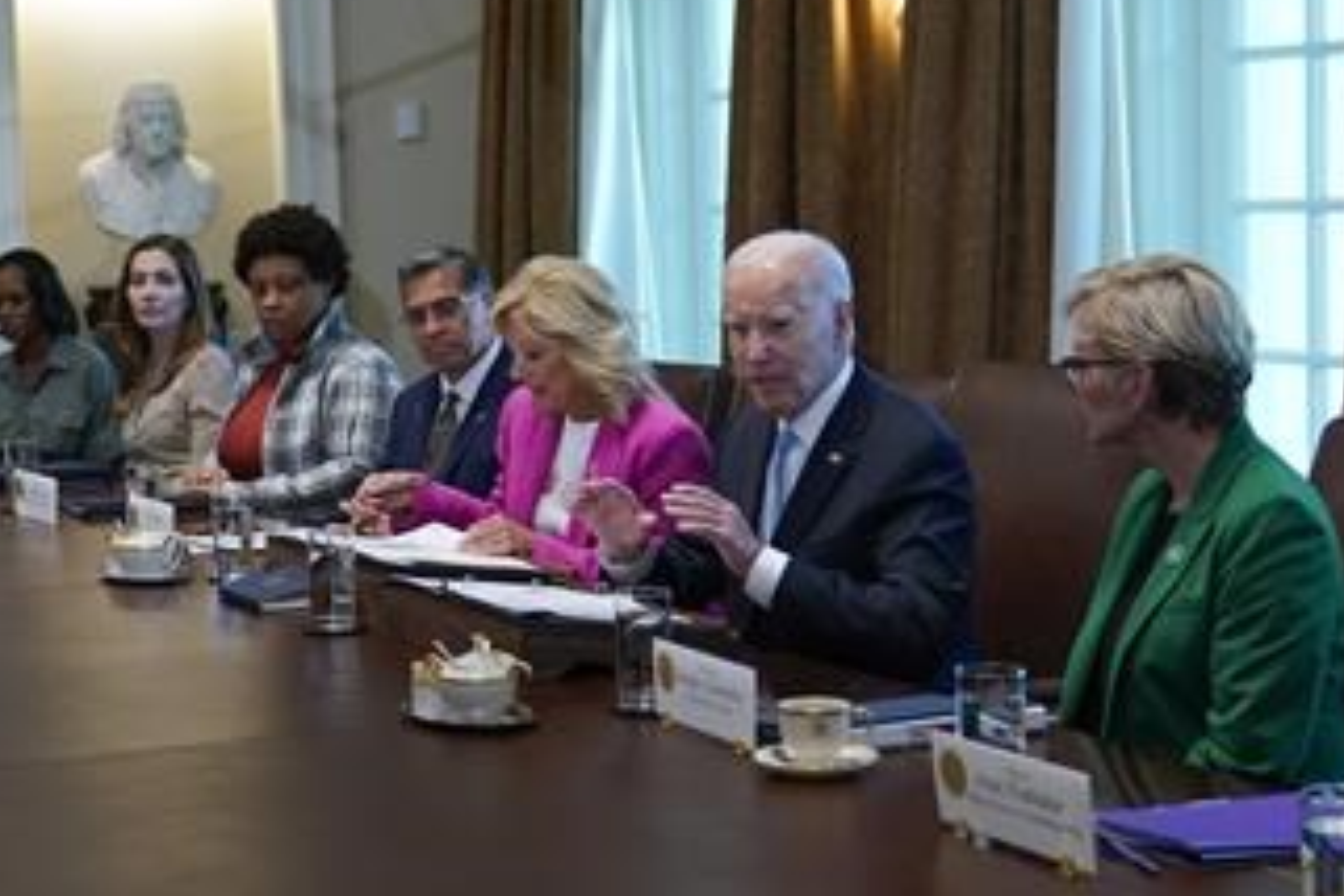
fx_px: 2874
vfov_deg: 17.7
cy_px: 505
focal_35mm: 77
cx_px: 218
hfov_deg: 25.7
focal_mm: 38
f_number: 3.2
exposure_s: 1/320
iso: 2500
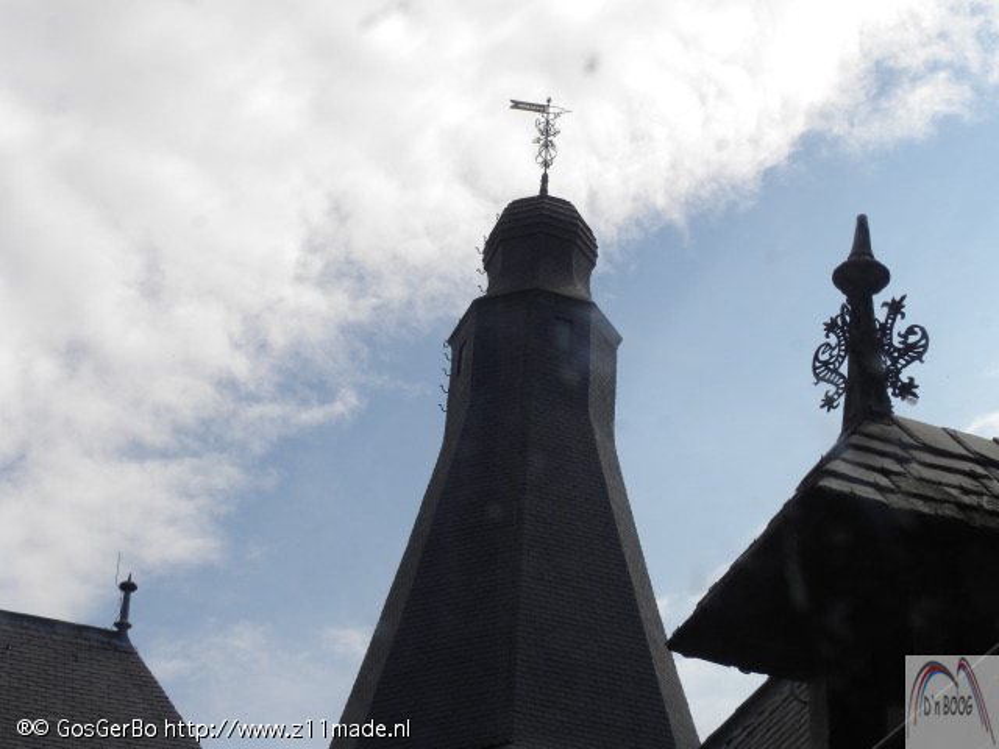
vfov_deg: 19.6
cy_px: 374
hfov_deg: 26.0
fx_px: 2164
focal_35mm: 75
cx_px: 500
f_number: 7.1
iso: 64
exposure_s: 1/468
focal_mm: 13.4
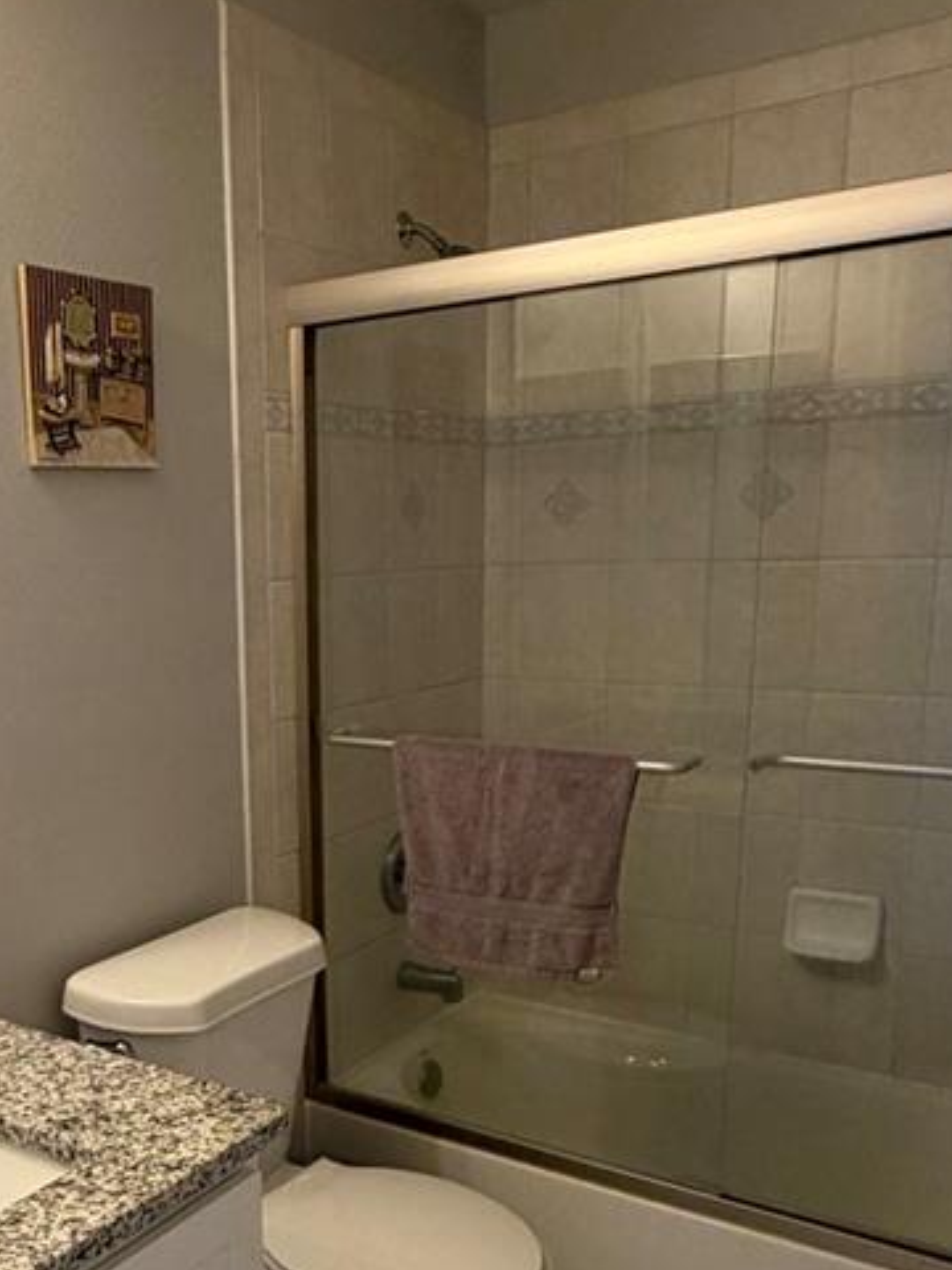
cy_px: 833
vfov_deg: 51.8
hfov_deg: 39.5
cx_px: 233
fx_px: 1283
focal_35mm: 35
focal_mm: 2.22
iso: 250
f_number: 2.2
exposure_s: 1/60
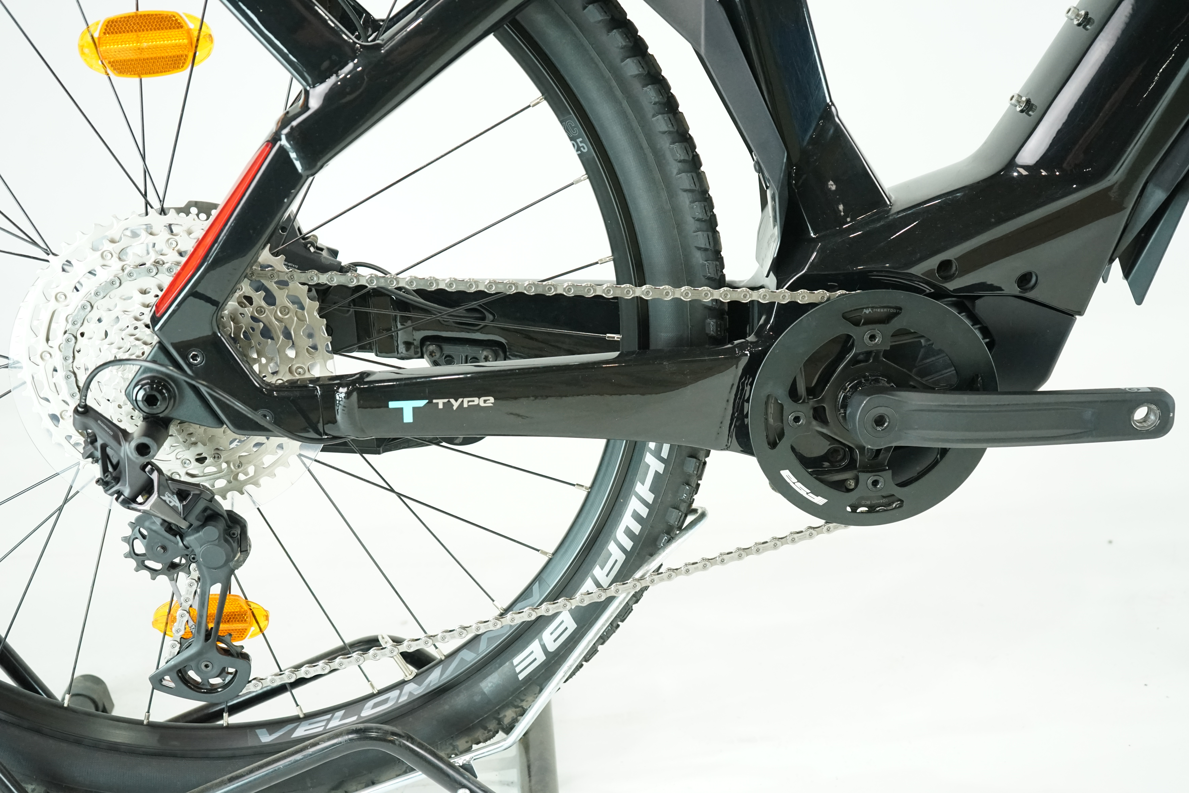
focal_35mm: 41
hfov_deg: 47.4
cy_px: 396
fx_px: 1354
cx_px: 594
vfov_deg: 32.6
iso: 3200
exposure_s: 1/200
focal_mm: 41
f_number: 5
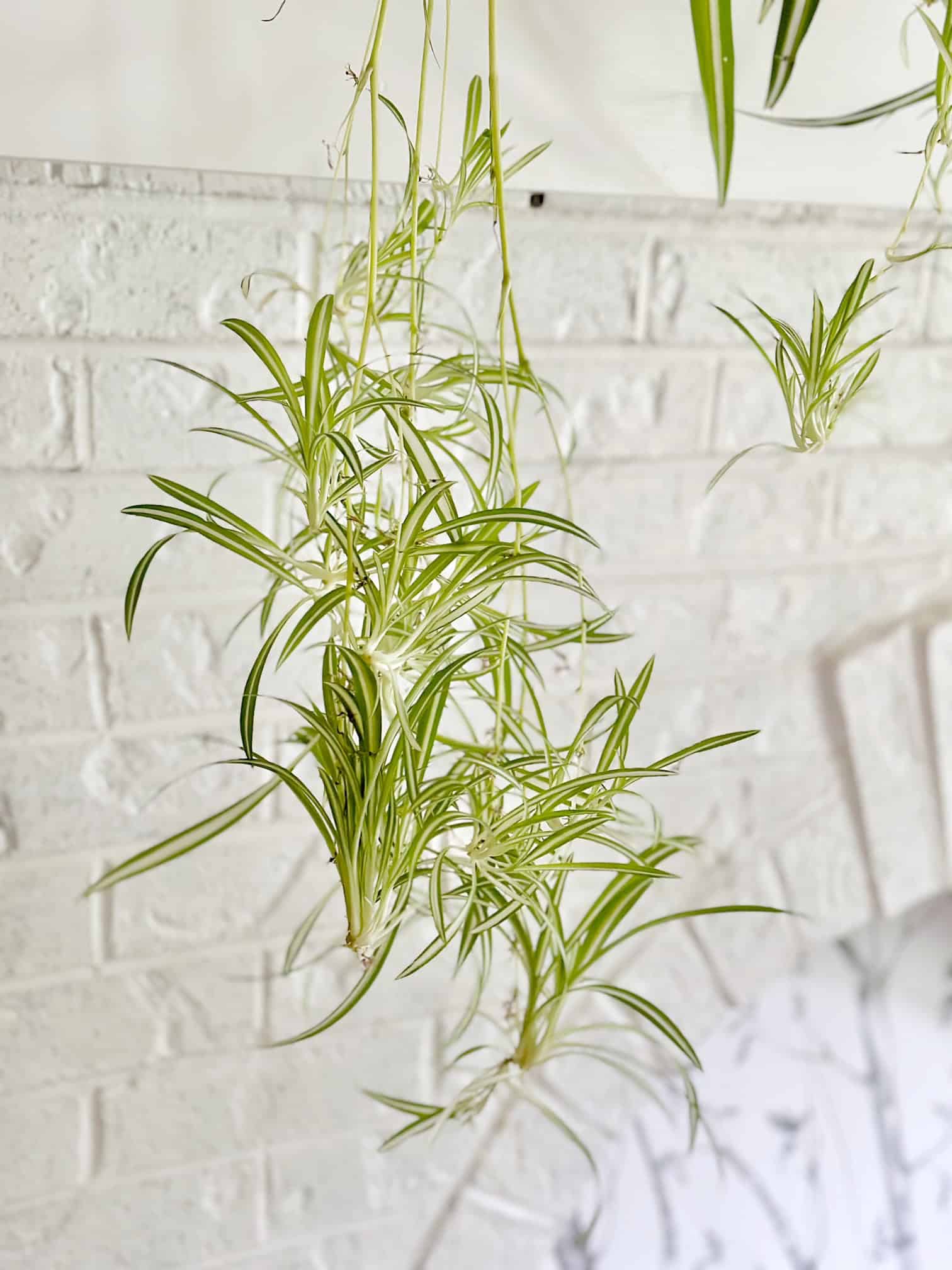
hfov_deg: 30.3
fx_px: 1760
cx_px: 476
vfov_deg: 39.7
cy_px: 635
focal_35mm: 48
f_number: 1.8
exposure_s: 1/40
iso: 640
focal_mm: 6.9
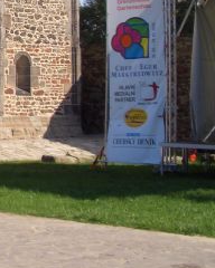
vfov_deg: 16.2
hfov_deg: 12.7
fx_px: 907
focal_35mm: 114
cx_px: -125
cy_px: -46
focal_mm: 5.8
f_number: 4.3
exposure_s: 1/320
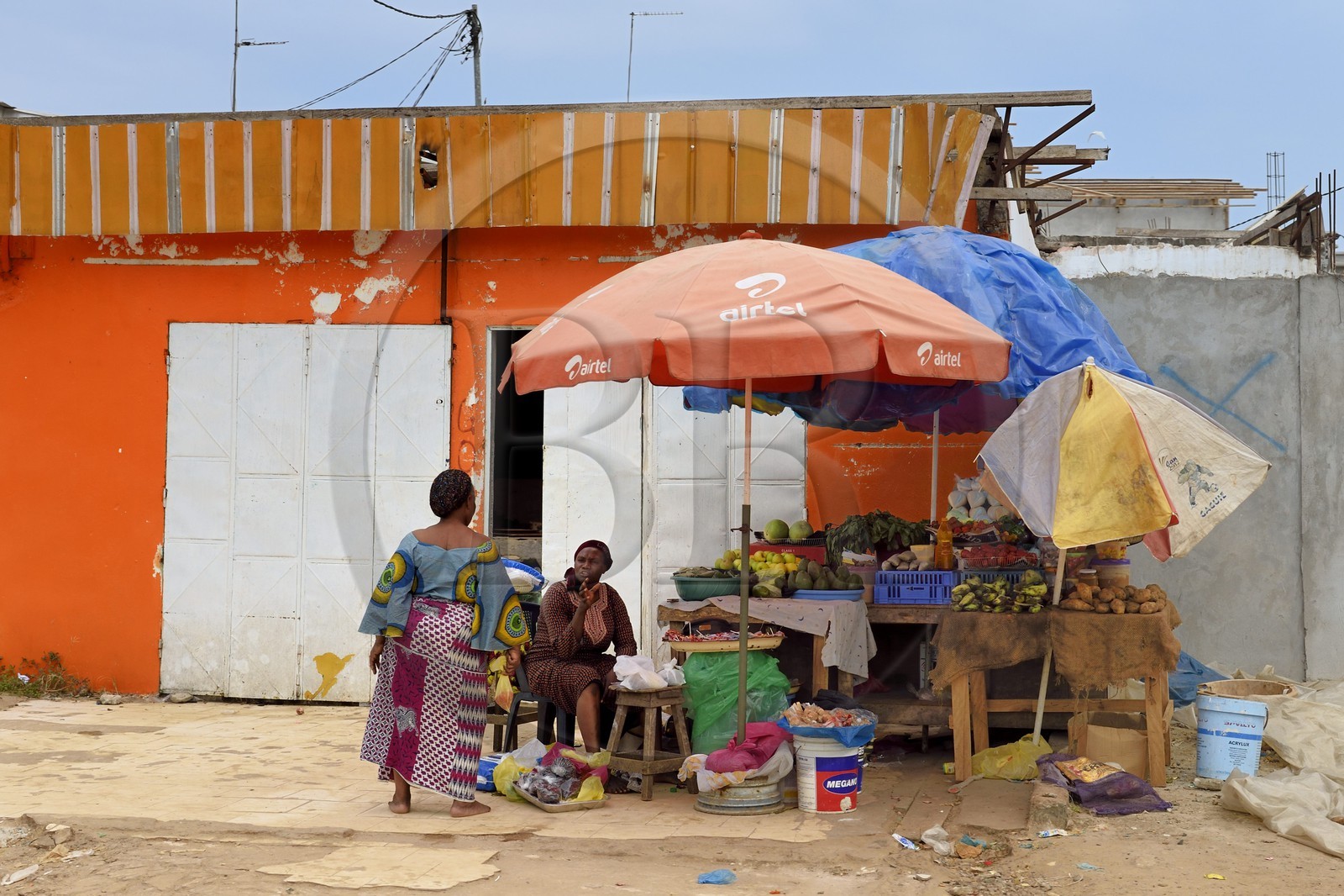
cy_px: 448
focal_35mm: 48
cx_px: 672
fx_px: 1792
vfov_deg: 28.1
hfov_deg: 41.1
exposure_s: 1/640
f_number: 11
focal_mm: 48
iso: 400
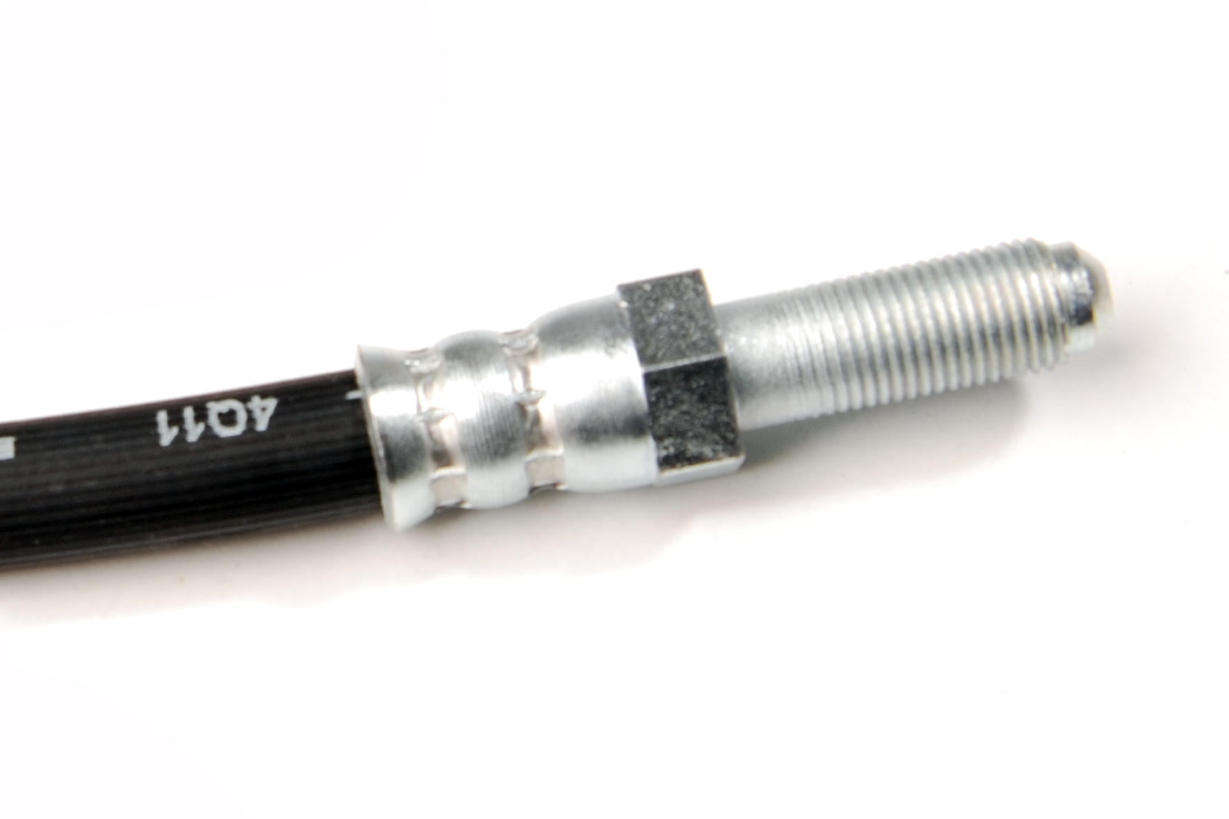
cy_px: 81
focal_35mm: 113
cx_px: -34
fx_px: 3860
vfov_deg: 12.0
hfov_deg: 17.6
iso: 100
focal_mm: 35
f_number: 13
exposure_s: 1/125
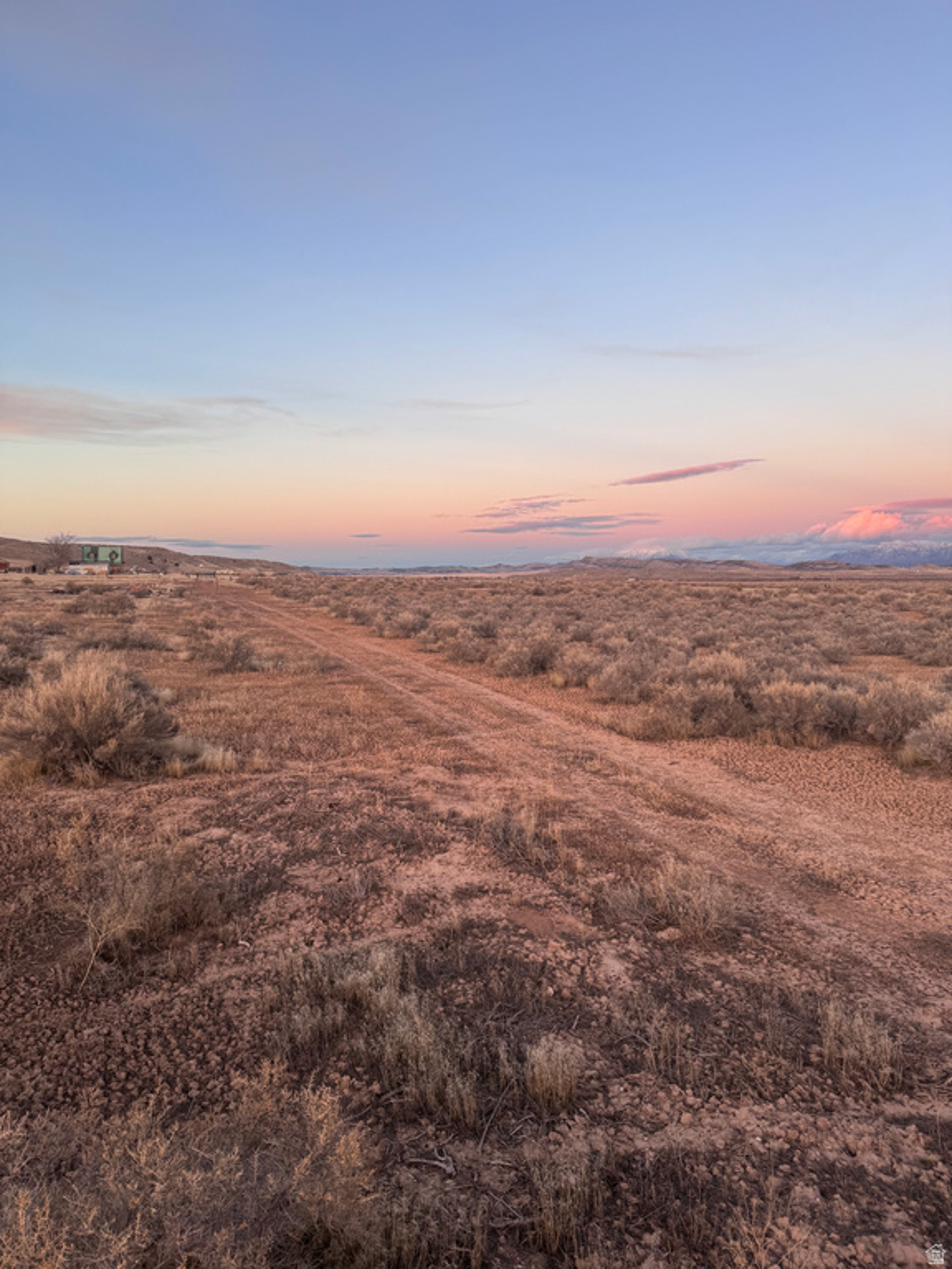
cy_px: 634
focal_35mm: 24
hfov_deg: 56.8
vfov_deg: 71.6
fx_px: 880
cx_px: 476
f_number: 1.78
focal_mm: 6.76
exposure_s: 1/121
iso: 80
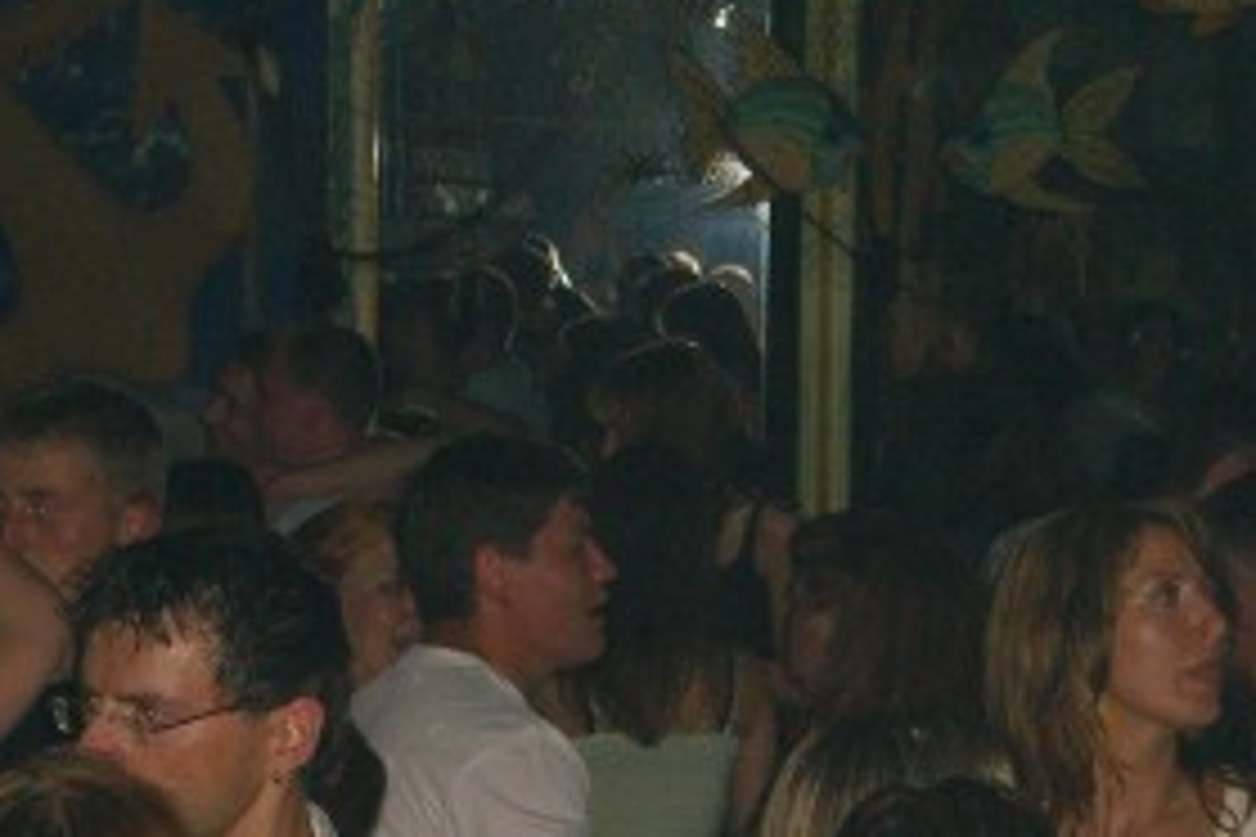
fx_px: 5303
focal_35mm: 152
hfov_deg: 13.5
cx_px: 756
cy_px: 734
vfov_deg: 9.0
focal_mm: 14.2
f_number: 4
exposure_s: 1/60
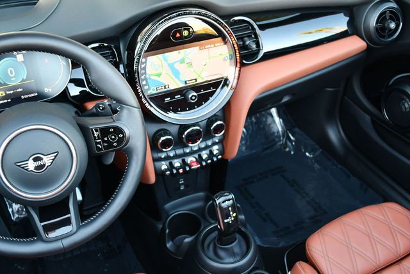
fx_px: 410
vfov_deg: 36.9
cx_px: 205
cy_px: 137
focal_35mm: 36
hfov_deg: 53.1
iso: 800
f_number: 3.5
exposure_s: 1/160
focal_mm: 18
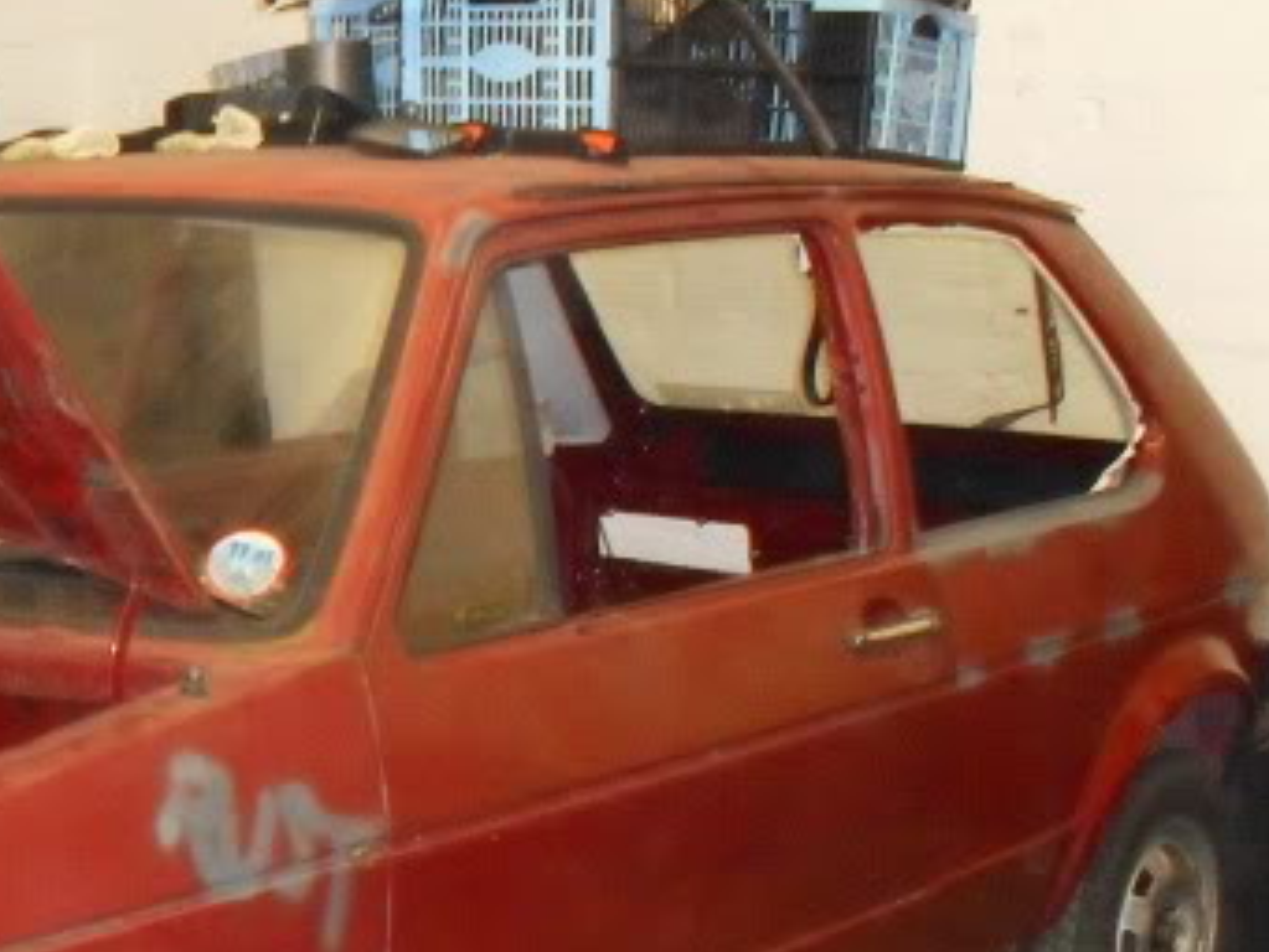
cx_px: 93
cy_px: 770
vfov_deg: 17.8
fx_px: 3007
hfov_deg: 23.1
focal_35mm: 82
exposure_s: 1/45
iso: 400
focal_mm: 6.3
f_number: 3.2
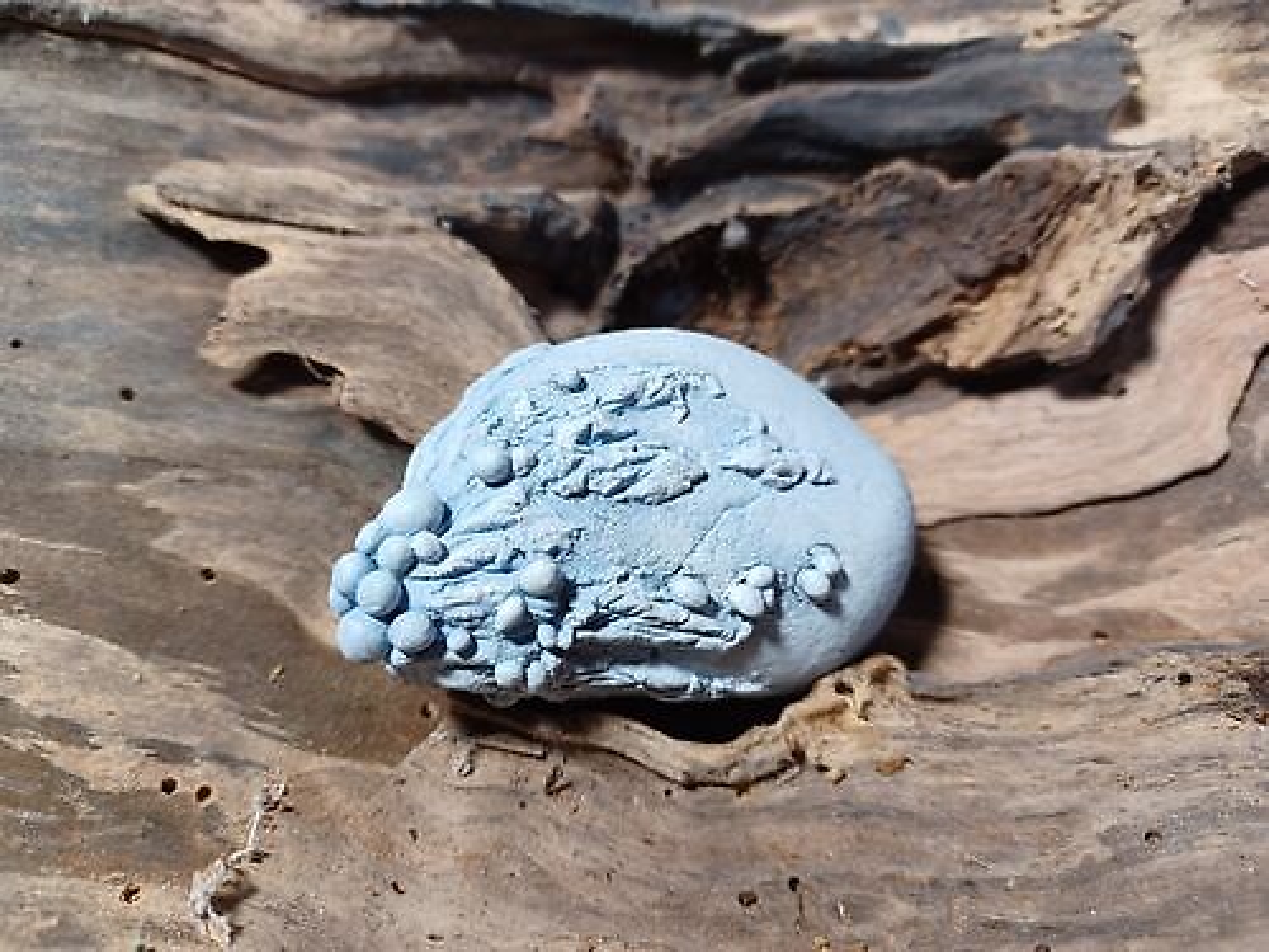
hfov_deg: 69.4
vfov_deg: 54.9
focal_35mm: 25
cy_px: 476
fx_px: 916
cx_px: 634
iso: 320
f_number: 1.8
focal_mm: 4.6
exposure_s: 1/33.3
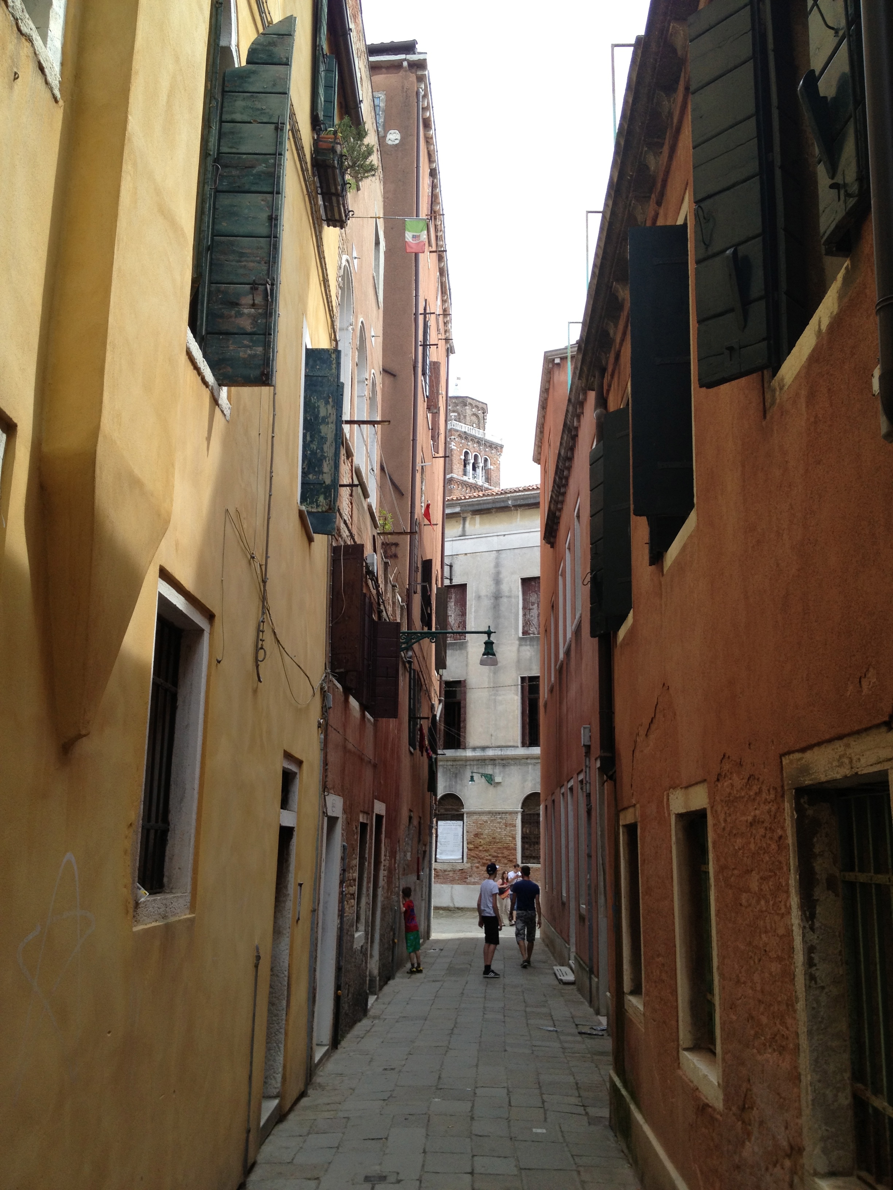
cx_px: 446
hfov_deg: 40.7
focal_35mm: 35
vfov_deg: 52.6
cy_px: 595
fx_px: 1204
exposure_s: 1/464
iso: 50
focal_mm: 4.28
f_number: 2.4
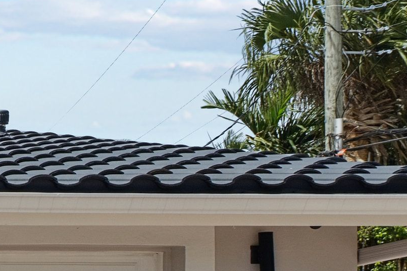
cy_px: 273
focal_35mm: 116
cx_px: -750
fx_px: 1311
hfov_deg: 11.7
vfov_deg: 11.7
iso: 250
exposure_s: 1/800
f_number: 7.1
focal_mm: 17
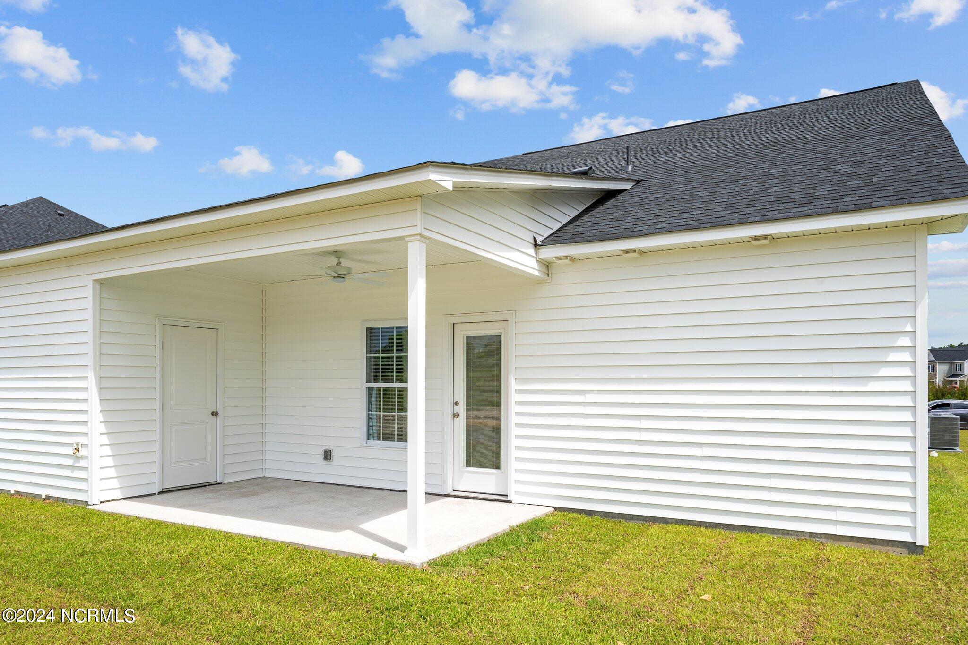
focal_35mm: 24
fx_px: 645
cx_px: 484
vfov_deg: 53.1
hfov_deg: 73.7
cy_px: 322
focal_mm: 24
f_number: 9
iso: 100
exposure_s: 1/200
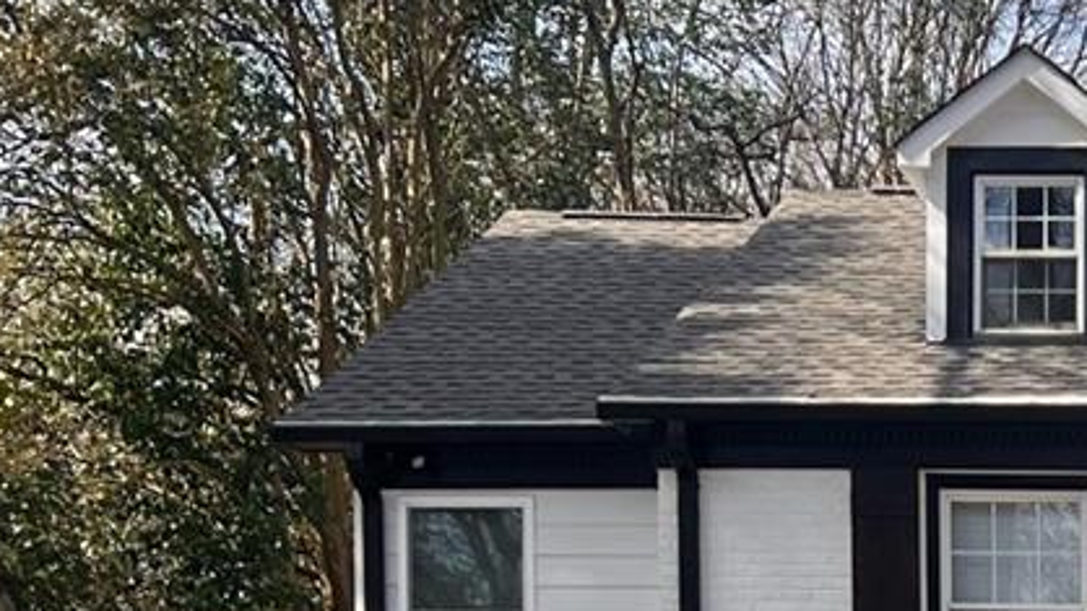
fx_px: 2997
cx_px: 1446
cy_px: 1139
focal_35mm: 104
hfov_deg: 18.9
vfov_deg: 10.8
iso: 50
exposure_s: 1/2513
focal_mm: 5.7
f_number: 1.5
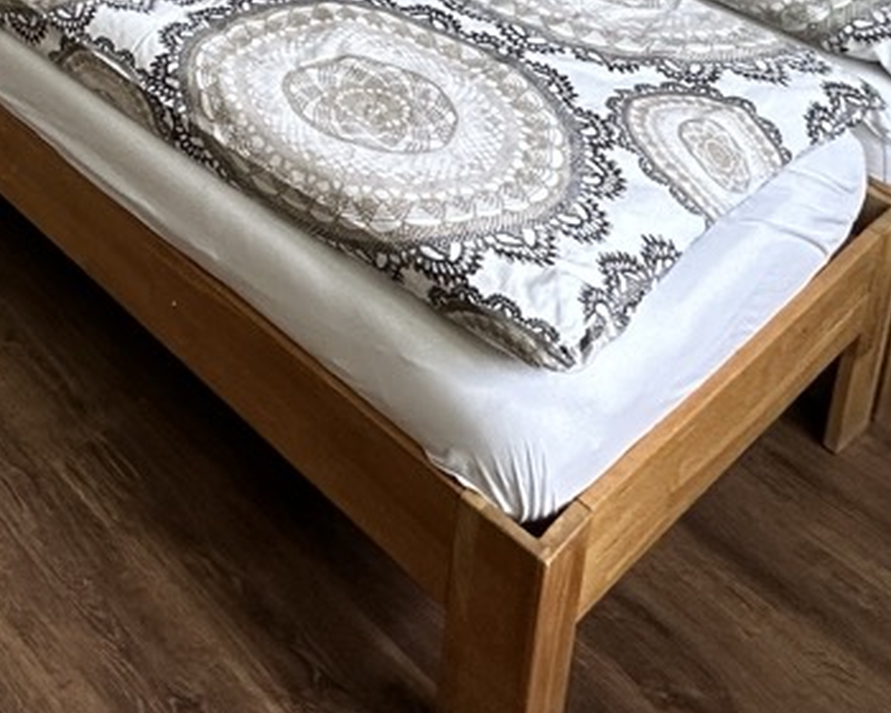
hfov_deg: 31.3
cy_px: -458
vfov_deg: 22.4
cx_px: -178
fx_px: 1319
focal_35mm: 50
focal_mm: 2.22
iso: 125
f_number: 2.2
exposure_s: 1/99
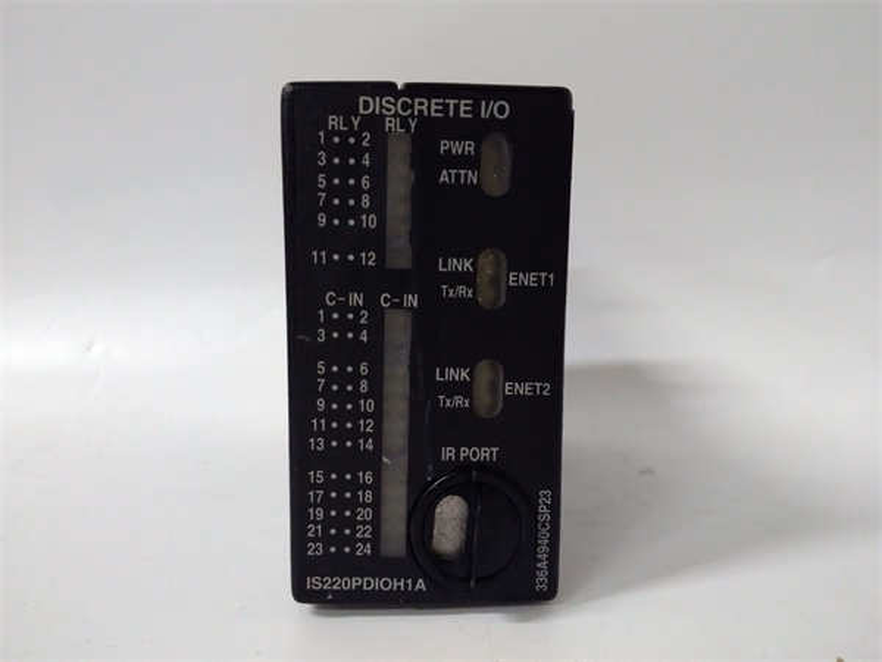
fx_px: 688
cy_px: 331
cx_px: 441
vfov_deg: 51.4
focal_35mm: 27
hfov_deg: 65.3
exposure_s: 1/33
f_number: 2
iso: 565
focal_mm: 3.79
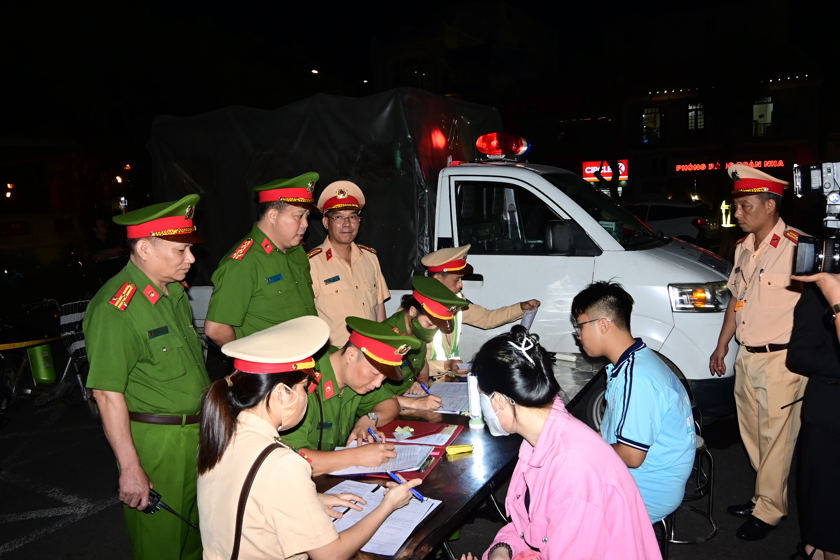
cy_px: 280
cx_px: 420
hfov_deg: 67.4
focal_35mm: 27
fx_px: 630
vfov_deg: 47.9
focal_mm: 18
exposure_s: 1/200
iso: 1250
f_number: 6.3
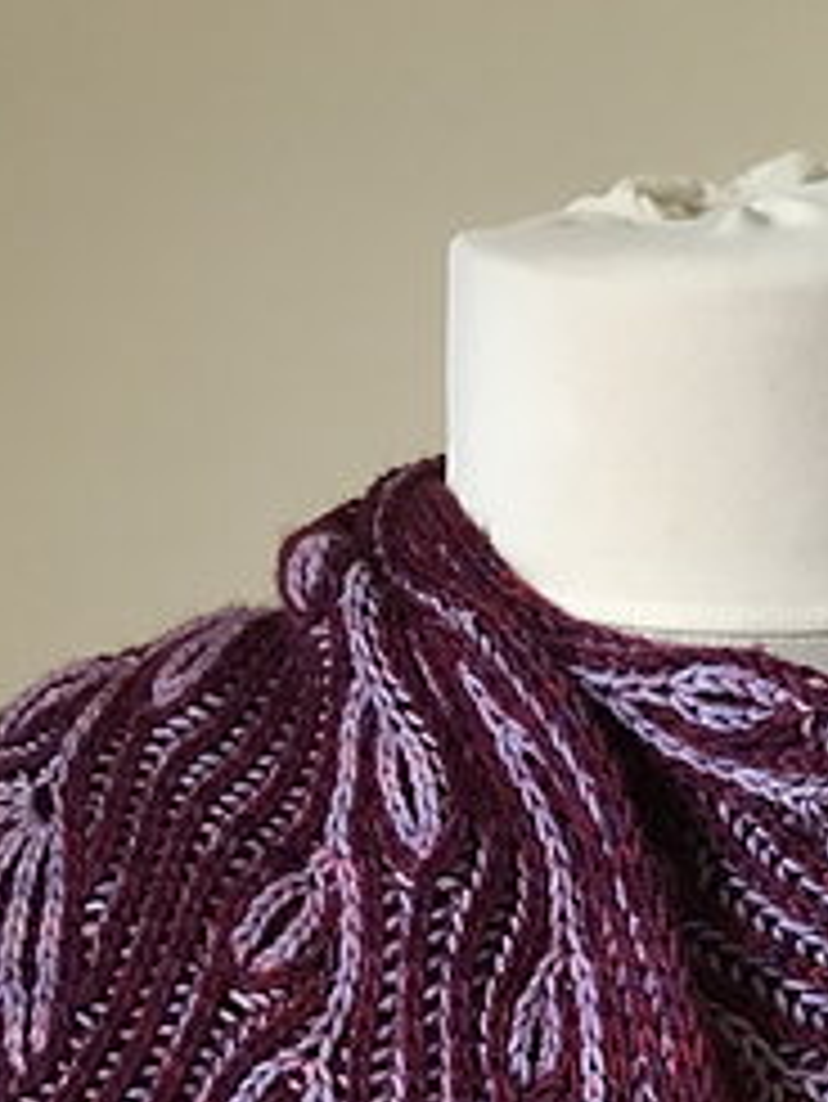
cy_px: 1363
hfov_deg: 19.7
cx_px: 770
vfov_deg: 24.0
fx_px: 2326
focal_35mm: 73
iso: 80
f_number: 1.8
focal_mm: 3.99
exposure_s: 1/17
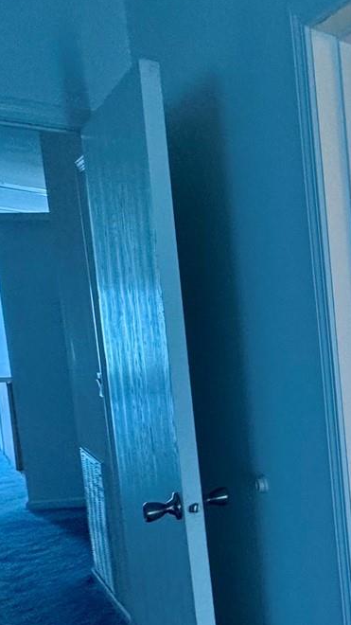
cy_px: 343
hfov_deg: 18.9
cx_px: 710
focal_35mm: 37
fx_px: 613
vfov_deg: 53.9
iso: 200
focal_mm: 2.22
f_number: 2.2
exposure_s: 1/60
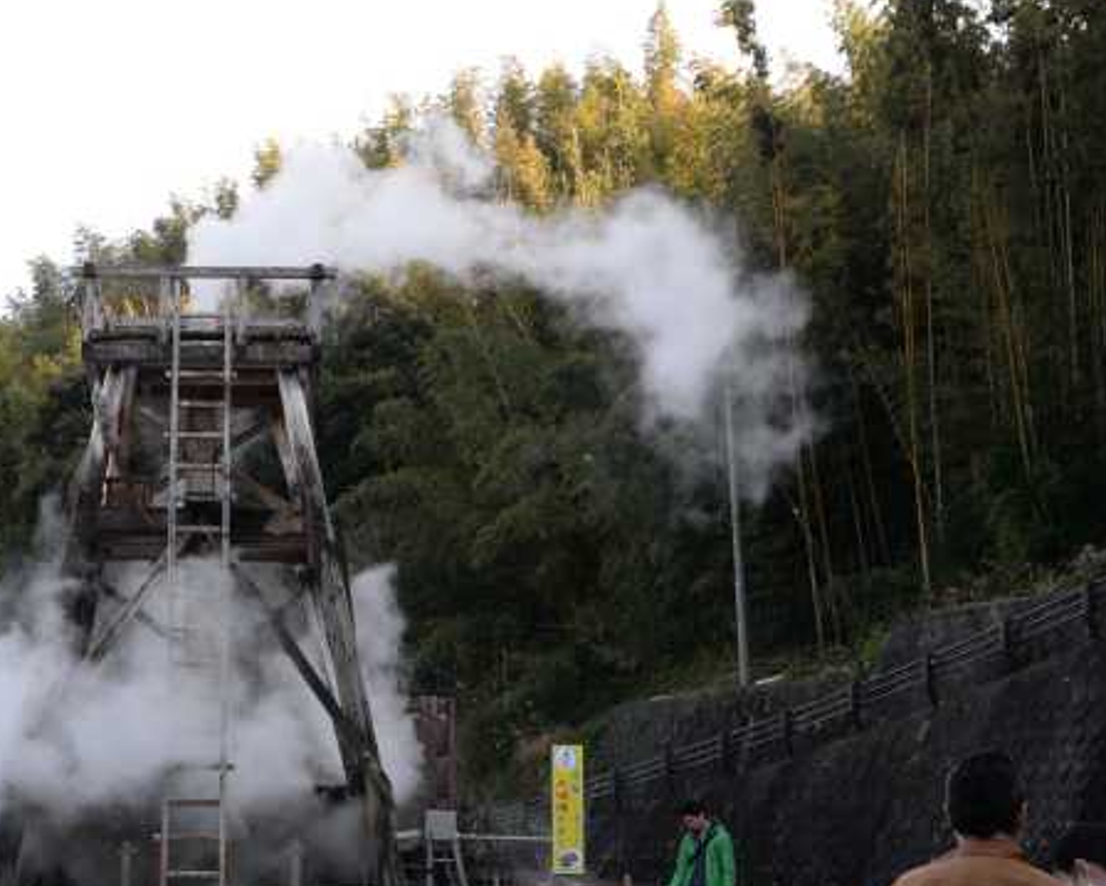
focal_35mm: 70
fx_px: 2293
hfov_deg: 26.6
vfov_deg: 21.9
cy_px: 517
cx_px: 210
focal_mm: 44
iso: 800
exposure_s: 1/250
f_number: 11
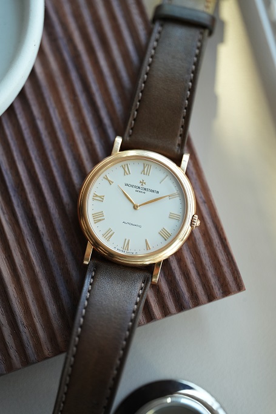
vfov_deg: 19.5
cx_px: 138
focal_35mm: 105
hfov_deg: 13.0
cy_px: 207
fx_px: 1207
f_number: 2.8
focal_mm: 105
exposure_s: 1/250
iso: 1600
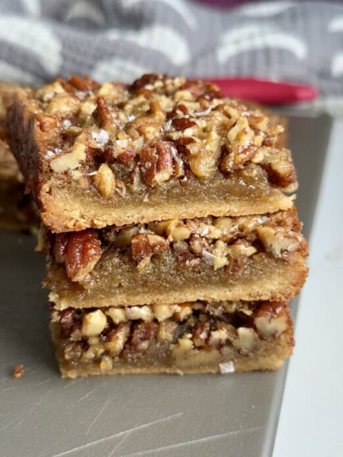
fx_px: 634
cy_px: 228
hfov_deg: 30.3
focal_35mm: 48
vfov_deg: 39.7
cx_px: 172
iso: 250
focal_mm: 6.8
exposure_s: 1/54
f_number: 1.8
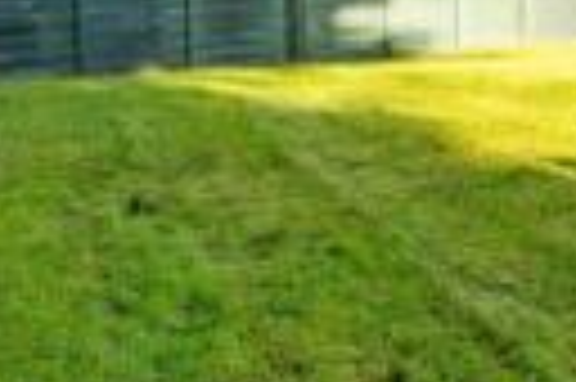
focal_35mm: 52
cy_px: -65
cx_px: 958
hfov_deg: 24.4
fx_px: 831
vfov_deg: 23.8
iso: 640
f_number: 8
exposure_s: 1/200
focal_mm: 14
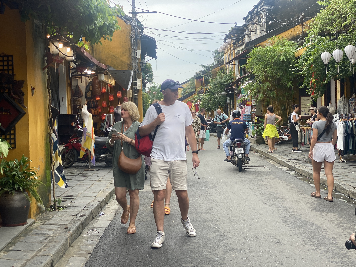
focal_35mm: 52
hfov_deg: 36.8
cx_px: 178
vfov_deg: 28.0
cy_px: 134
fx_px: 535
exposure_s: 1/174
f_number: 2
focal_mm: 6
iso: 20
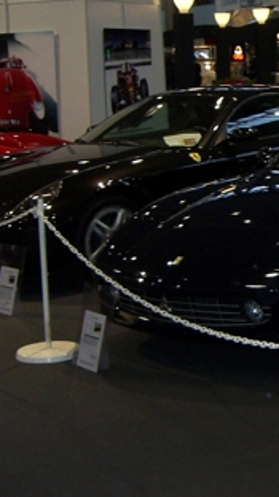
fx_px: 1120
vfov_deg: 25.0
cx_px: 370
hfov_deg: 13.6
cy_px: 255
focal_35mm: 85
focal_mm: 6.2
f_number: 2.7
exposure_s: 1/60
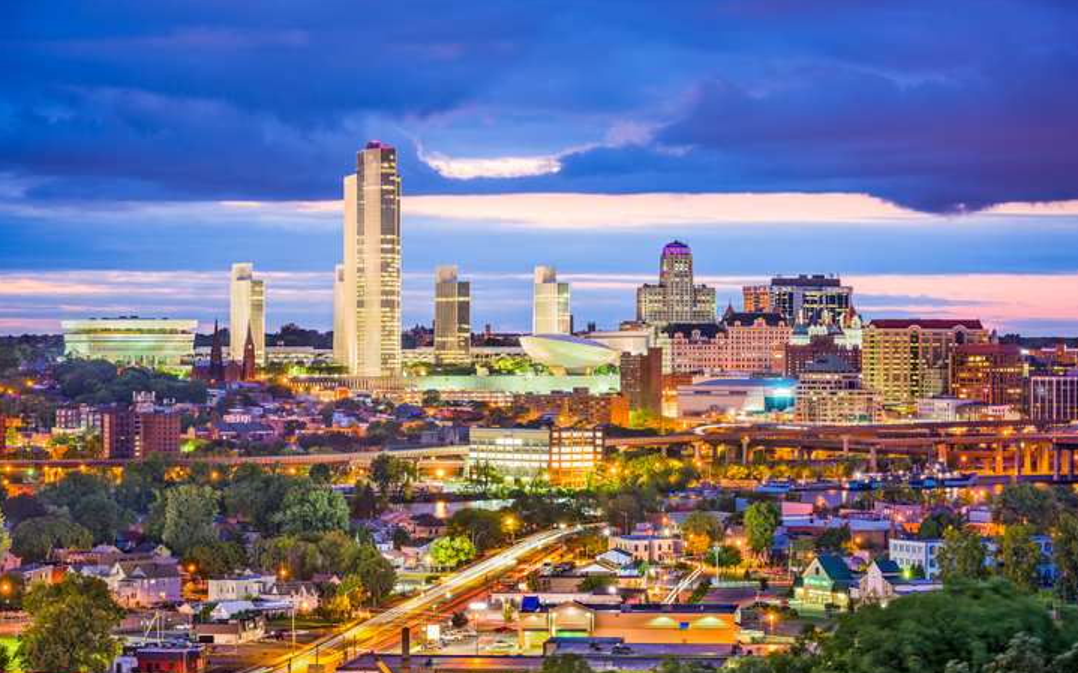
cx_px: 540
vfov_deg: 11.4
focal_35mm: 115
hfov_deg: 18.1
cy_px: 357
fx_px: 3378
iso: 100
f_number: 8
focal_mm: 112
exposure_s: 30
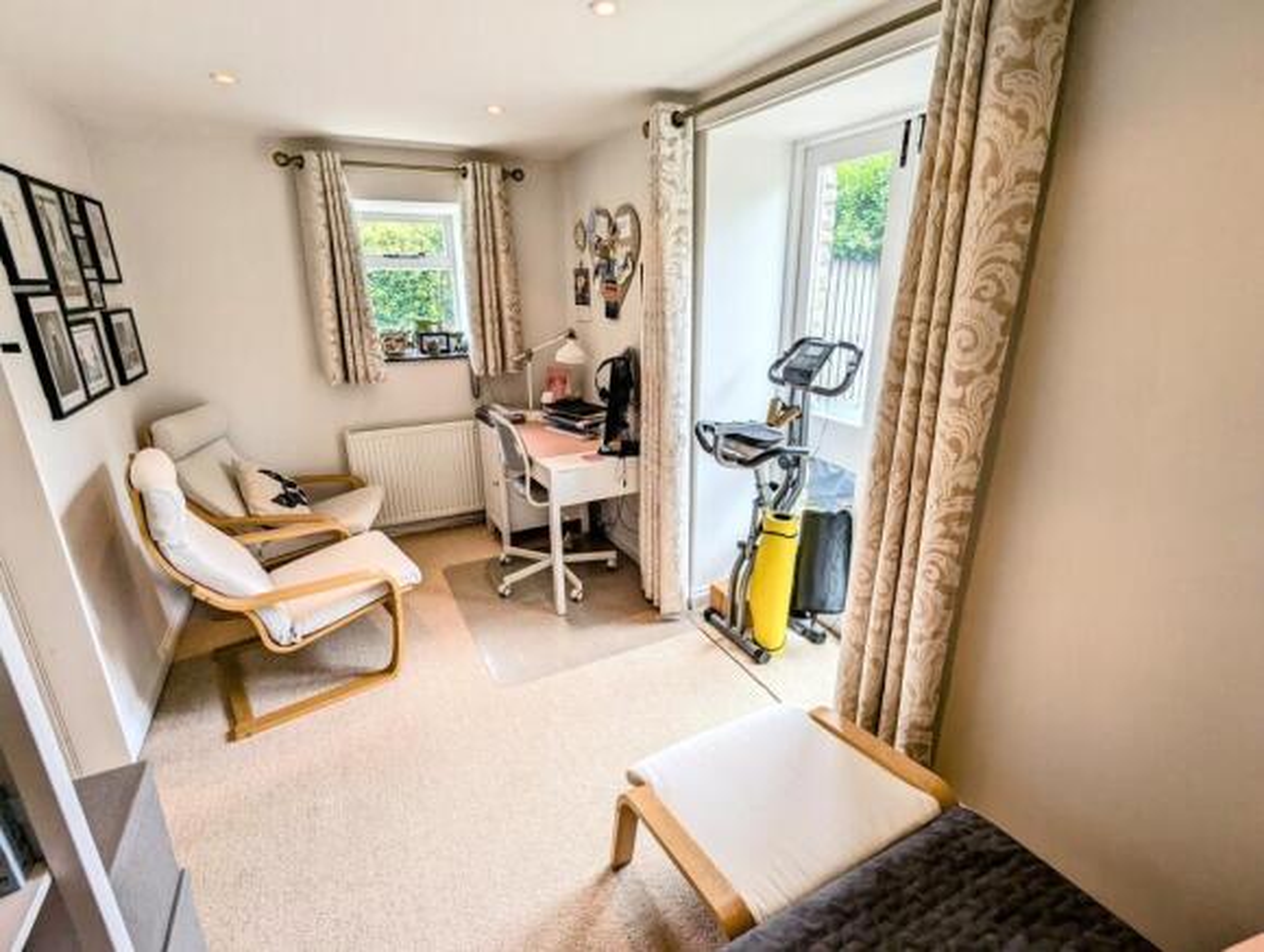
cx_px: 632
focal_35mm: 16
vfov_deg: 78.3
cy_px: 476
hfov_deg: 94.4
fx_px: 585
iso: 50
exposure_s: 1/134
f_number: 2.2
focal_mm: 2.35
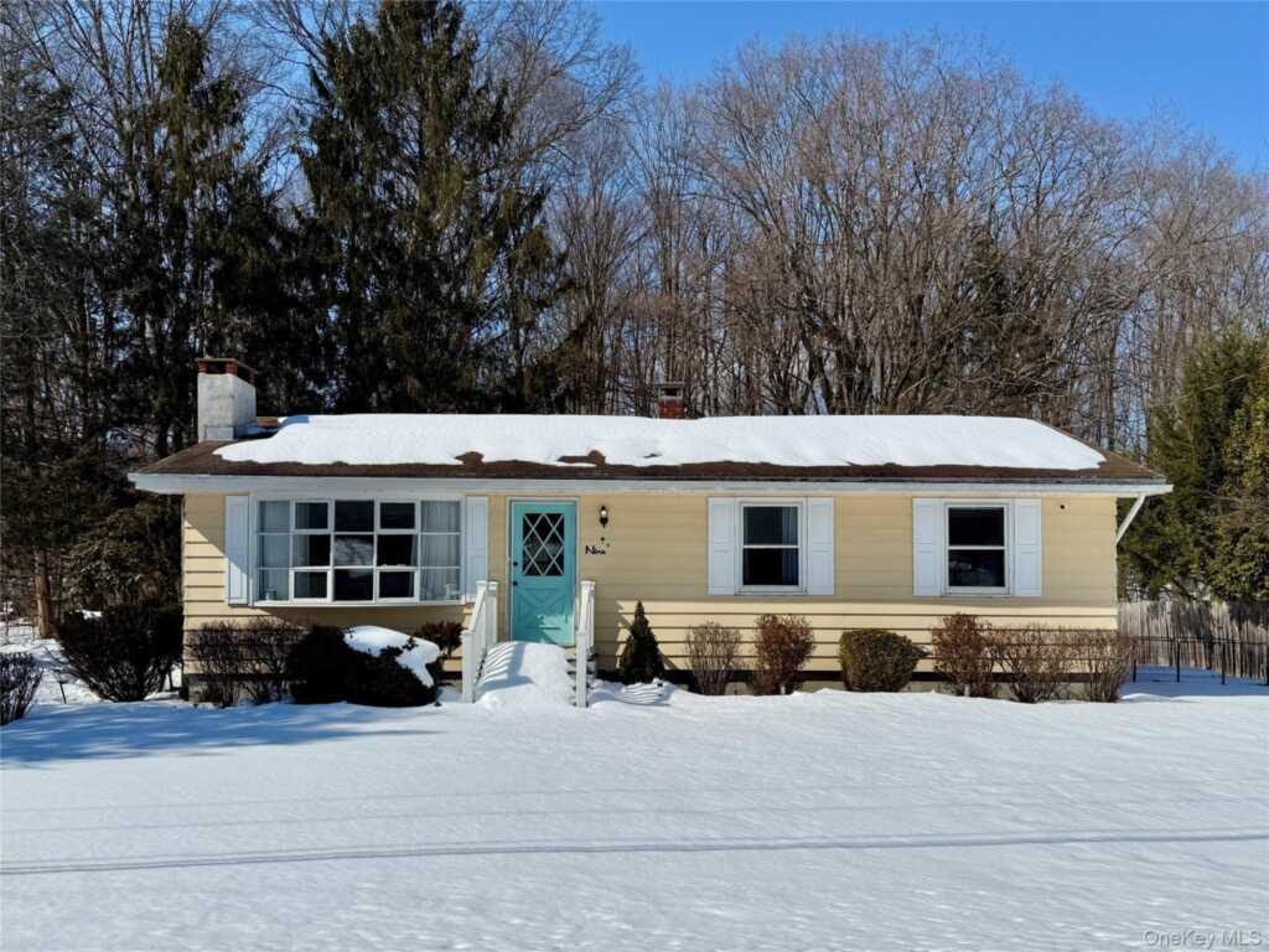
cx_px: 634
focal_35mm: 24
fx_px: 880
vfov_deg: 56.8
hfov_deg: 71.6
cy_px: 476
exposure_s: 1/14286
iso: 80
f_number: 1.78
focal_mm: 6.76
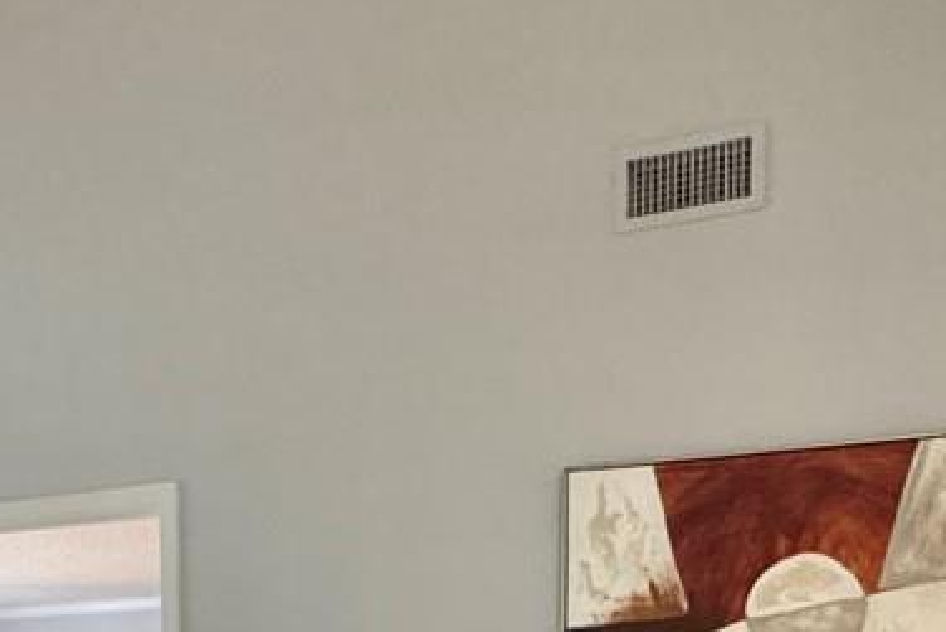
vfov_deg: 19.0
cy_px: 977
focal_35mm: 62
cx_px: 201
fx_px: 1630
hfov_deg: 31.6
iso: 400
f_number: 2.2
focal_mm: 2.22
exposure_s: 1/60
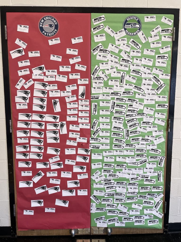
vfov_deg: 67.3
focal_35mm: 26
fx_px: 181
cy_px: 121
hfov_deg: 53.1
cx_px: 90
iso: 100
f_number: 1.6
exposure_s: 1/120
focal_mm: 4.2
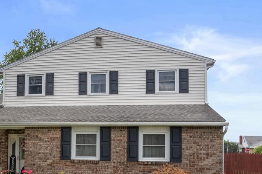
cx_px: 69
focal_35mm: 39
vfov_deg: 33.0
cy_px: 145
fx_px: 284
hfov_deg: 47.9
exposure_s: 1/640
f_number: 2.8
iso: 100
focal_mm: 8.38
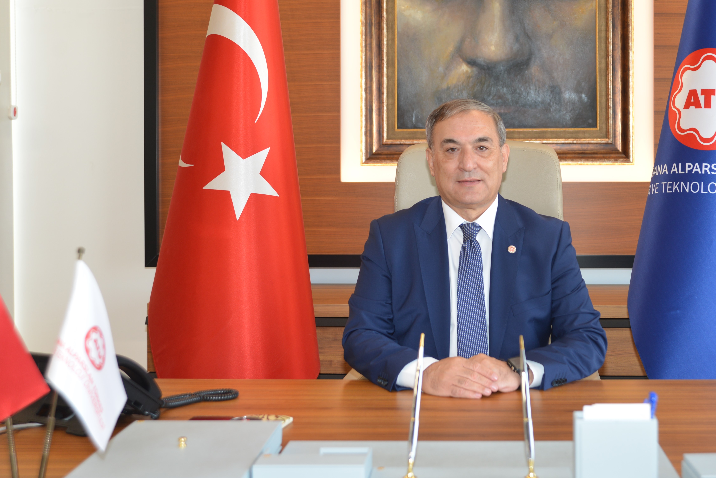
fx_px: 1054
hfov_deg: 37.3
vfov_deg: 25.4
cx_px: 453
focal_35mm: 53
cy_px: 167
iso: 280
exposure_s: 1/60
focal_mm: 40
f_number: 4
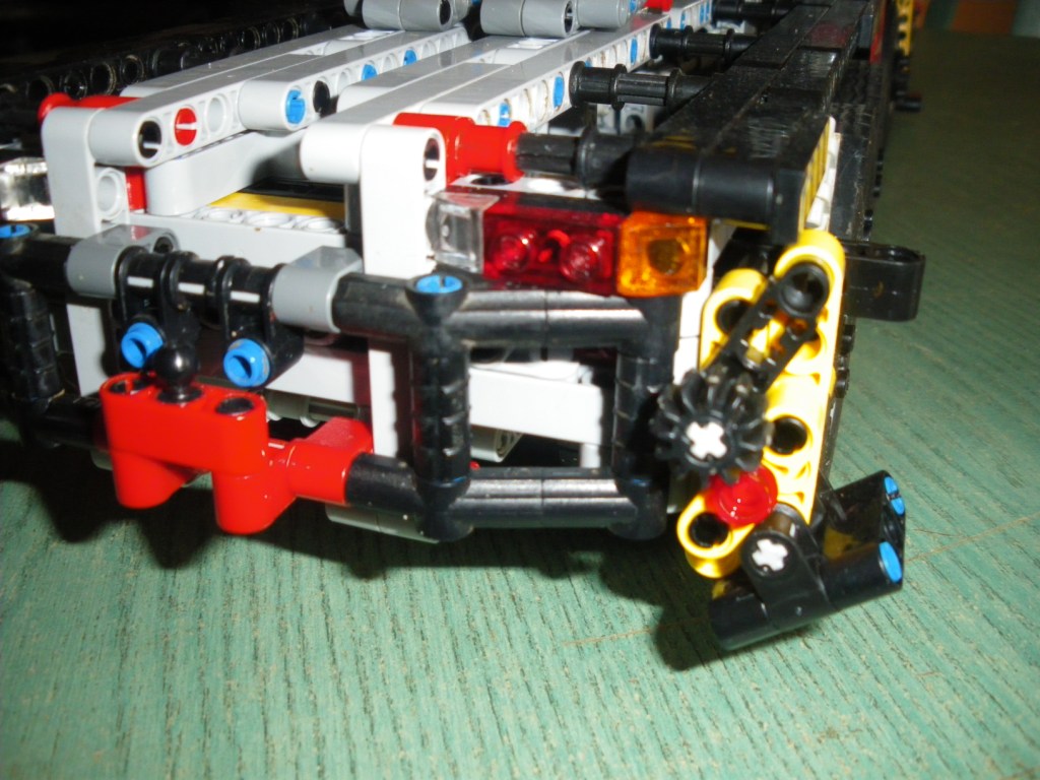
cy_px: 390
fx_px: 1082
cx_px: 520
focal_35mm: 36
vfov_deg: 39.7
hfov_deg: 51.4
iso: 320
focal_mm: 6.3
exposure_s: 1/50
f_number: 3.5
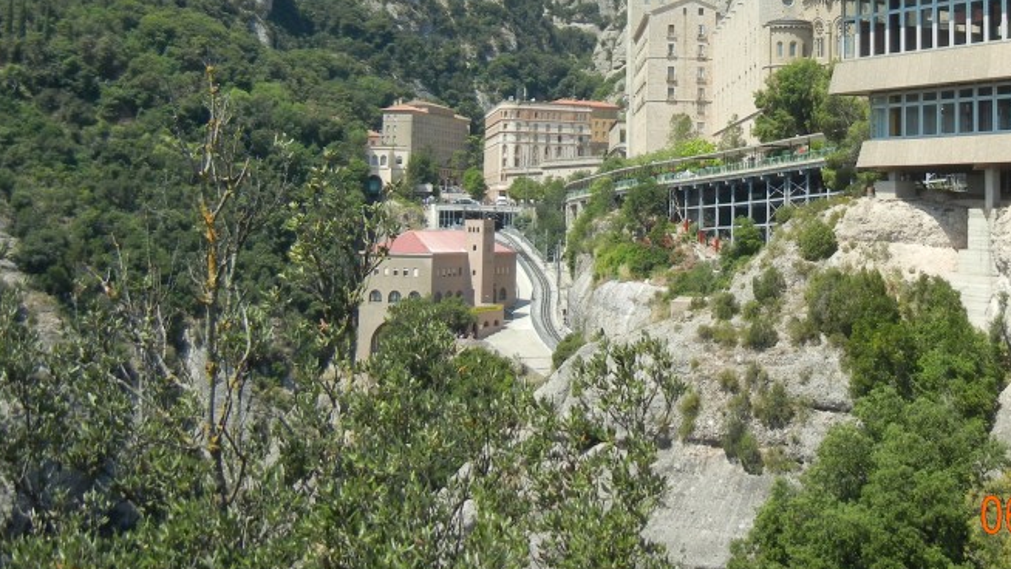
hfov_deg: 35.7
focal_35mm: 58
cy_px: 45
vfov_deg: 20.3
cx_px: 676
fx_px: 1555
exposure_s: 1/264
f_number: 7.2
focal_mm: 6.2
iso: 160
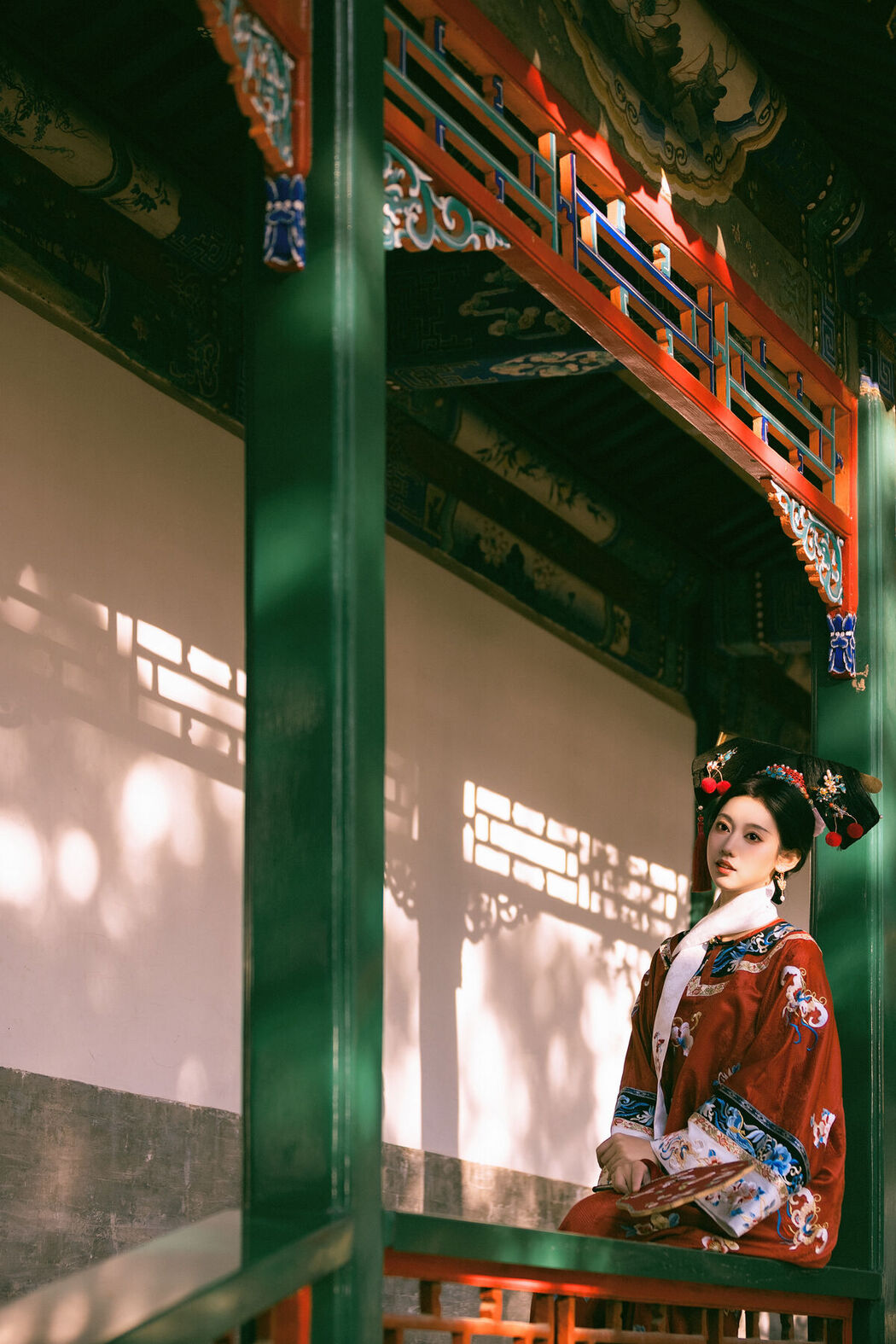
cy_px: 672
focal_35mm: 70
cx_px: 448
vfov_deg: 28.8
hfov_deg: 19.5
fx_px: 2613
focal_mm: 70
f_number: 2.8
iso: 100
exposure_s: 1/320
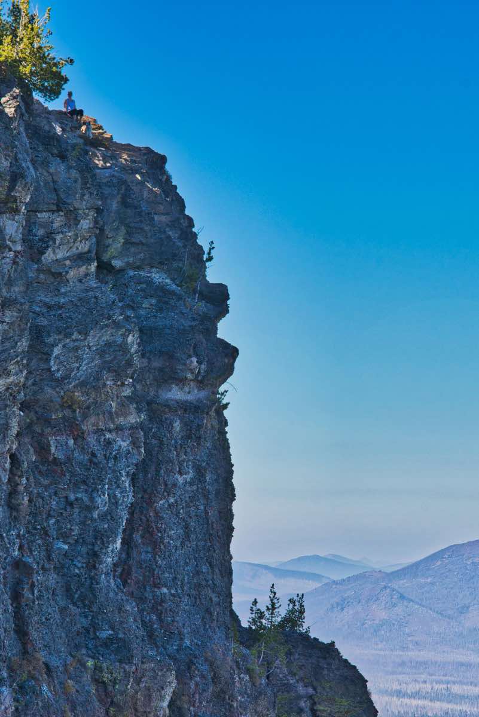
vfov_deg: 12.4
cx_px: 240
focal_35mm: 165
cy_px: 358
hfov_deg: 8.3
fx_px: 3290
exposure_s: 1/250
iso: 400
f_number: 10
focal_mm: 110
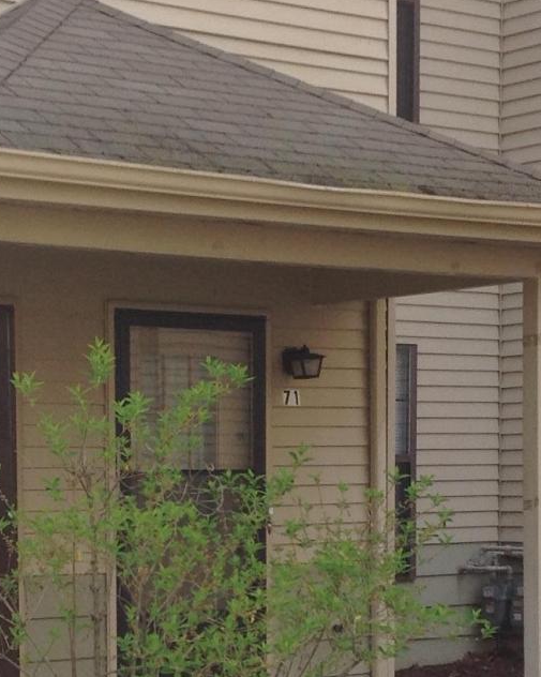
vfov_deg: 17.5
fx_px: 2163
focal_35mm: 108
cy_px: 619
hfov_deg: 14.2
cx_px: 184
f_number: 2.4
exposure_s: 1/530
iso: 50
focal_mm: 4.28
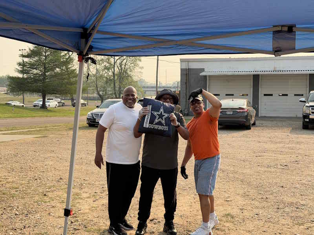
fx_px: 435
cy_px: 118
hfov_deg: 39.7
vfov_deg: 30.3
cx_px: 157
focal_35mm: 48
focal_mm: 6.76
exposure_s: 1/2762
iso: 80
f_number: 1.78
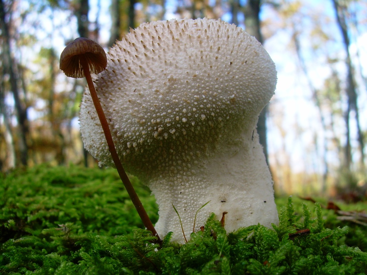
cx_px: 184
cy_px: 138
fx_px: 403
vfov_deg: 37.7
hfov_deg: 49.0
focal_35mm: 38
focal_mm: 6.3
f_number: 4.6
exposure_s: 1/105
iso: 50
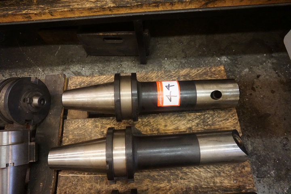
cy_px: 97
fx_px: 194
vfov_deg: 53.1
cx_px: 146
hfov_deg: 73.7
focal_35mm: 24
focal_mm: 16
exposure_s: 1/80
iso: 3200
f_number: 3.5
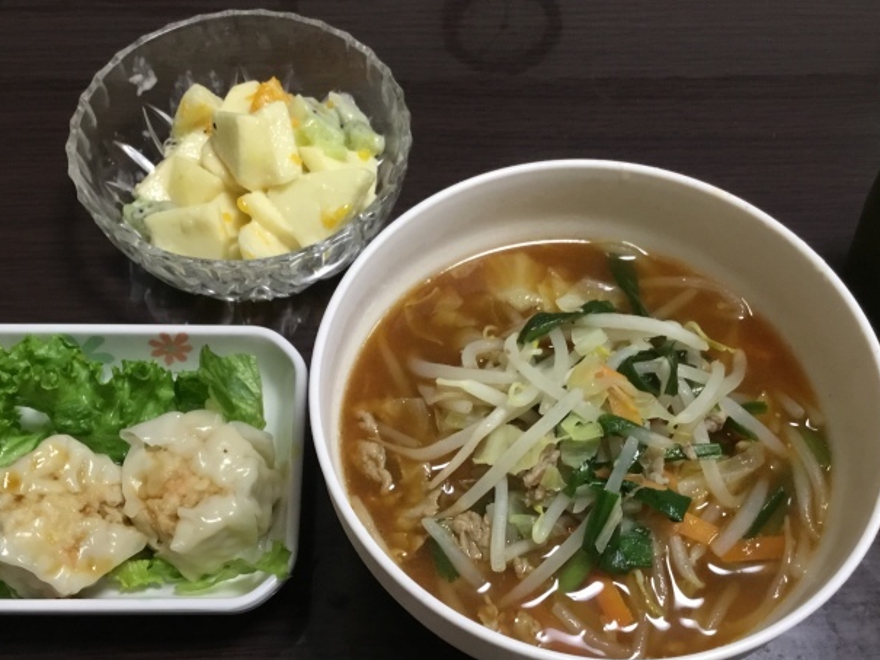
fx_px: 1042
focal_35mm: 41
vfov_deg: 35.0
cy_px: 400
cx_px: 401
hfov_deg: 45.7
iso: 100
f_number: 2.4
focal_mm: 3.3
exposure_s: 1/30
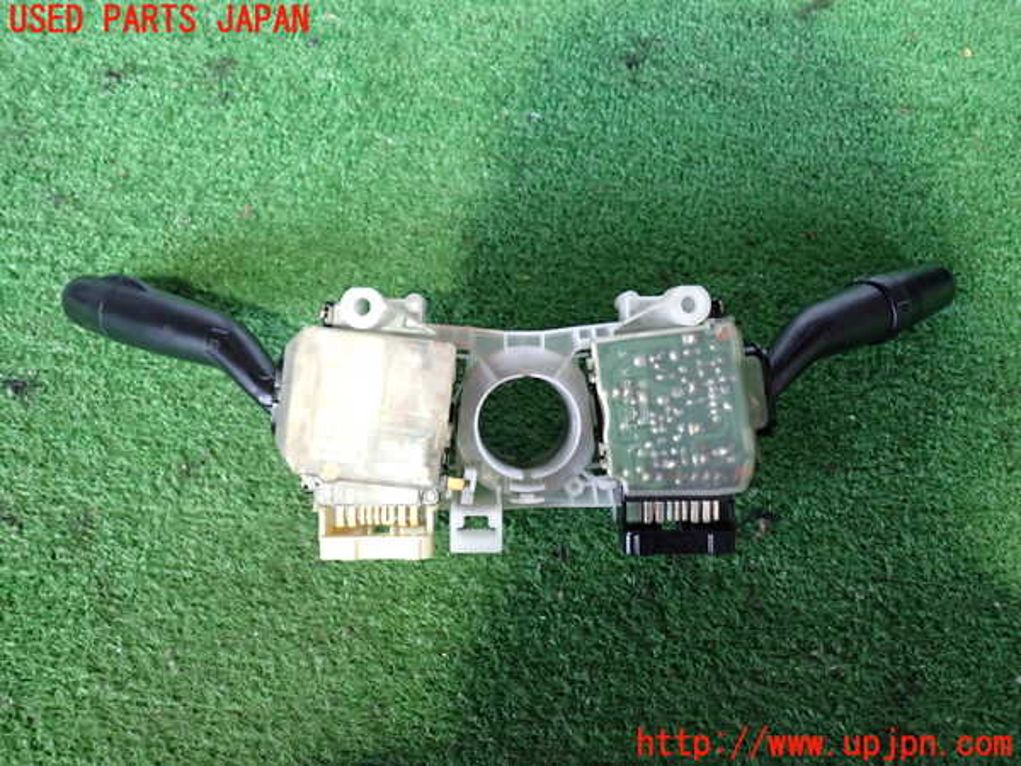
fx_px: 885
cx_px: 510
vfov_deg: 46.8
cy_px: 383
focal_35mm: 30
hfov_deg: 60.0
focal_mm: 5.4
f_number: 2.3
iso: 500
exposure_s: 1/30
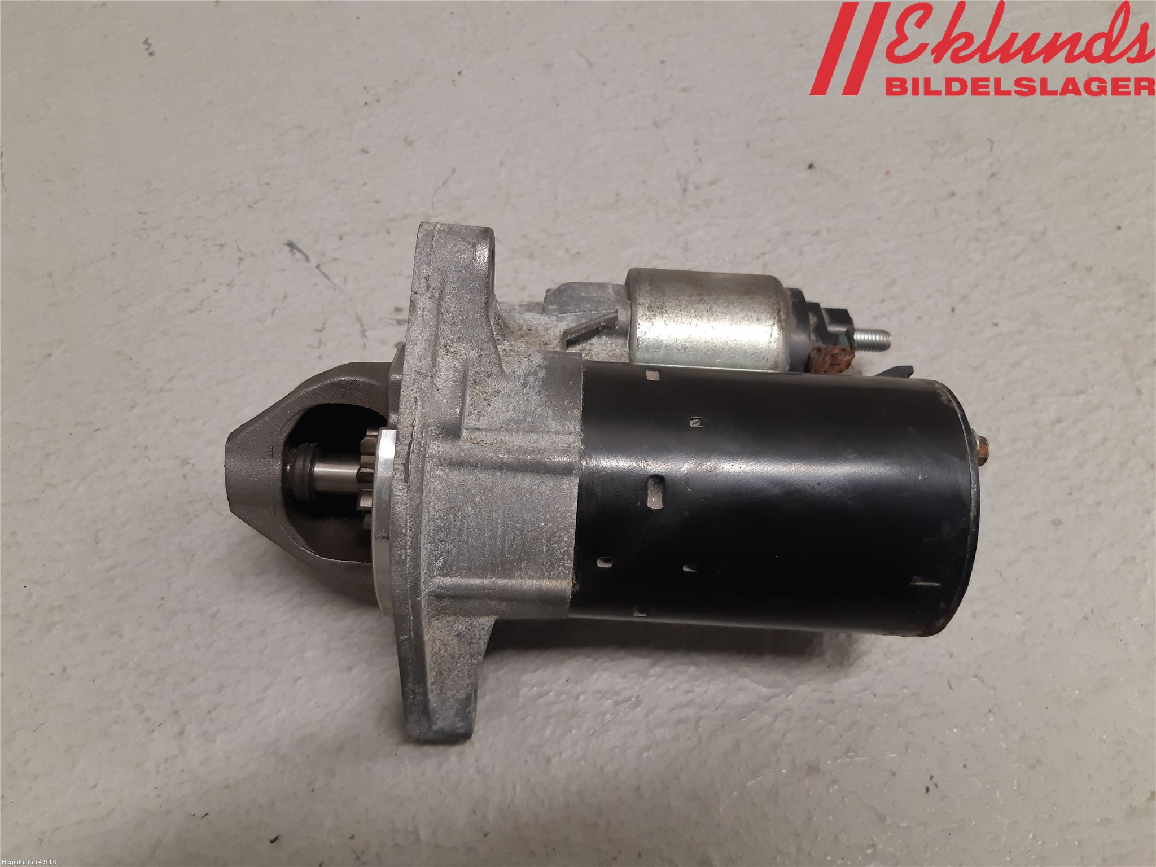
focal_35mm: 26
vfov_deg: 53.1
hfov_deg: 67.3
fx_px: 868
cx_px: 578
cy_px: 434
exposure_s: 1/50
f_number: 1.7
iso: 125
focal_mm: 3.93
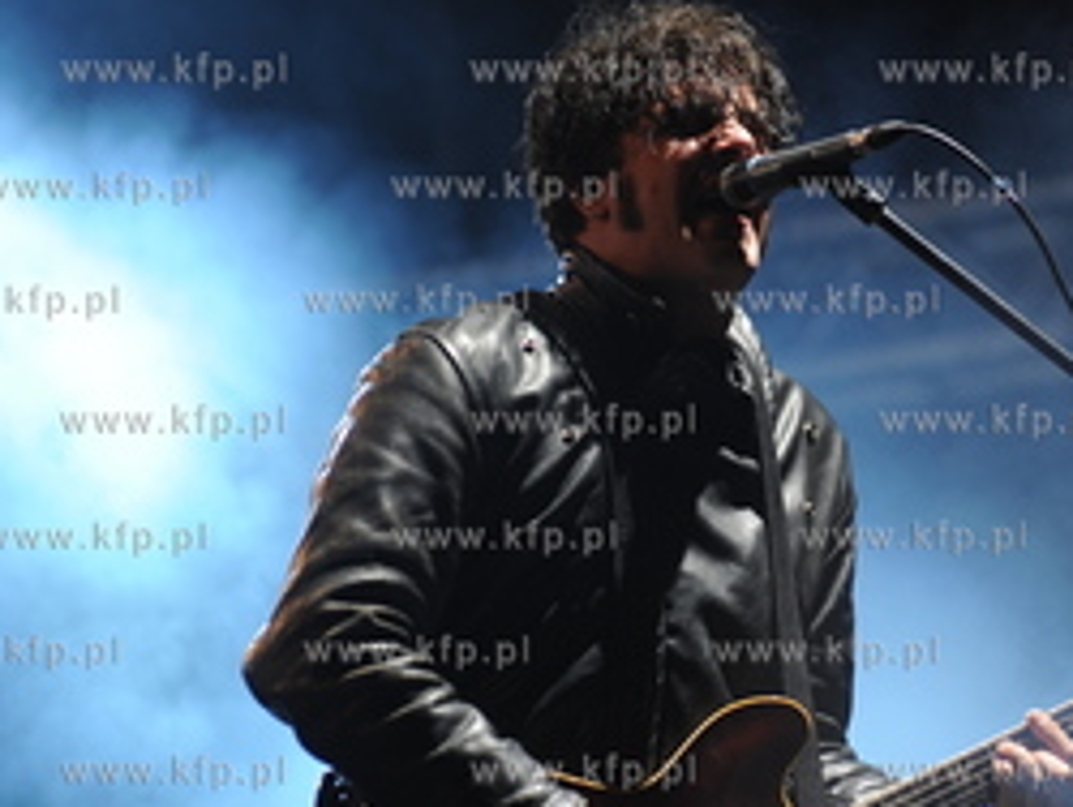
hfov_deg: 7.0
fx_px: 8812
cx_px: 734
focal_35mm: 284
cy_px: 476
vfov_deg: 5.2
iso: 800
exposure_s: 1/200
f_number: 4
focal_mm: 185
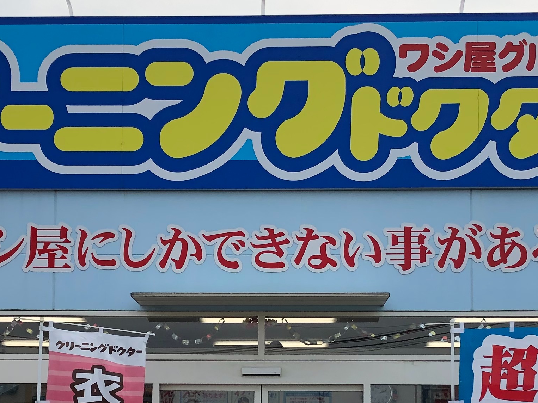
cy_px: 373
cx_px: 268
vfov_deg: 19.5
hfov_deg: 26.3
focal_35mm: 74
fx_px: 1150
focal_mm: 3.99
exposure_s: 1/2703
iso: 20
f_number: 1.8
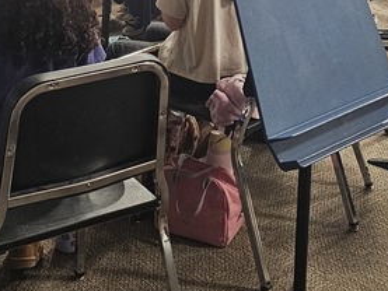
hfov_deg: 22.9
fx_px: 953
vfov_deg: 16.4
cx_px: 140
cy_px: -91
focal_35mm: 85
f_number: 1.7
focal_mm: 6.3
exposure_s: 1/100
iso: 320
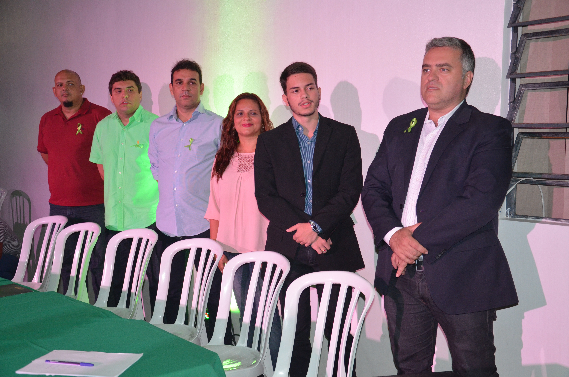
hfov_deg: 41.2
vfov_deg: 28.0
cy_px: 188
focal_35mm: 48
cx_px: 284
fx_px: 757
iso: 1600
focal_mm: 32
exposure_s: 1/60
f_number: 4.2
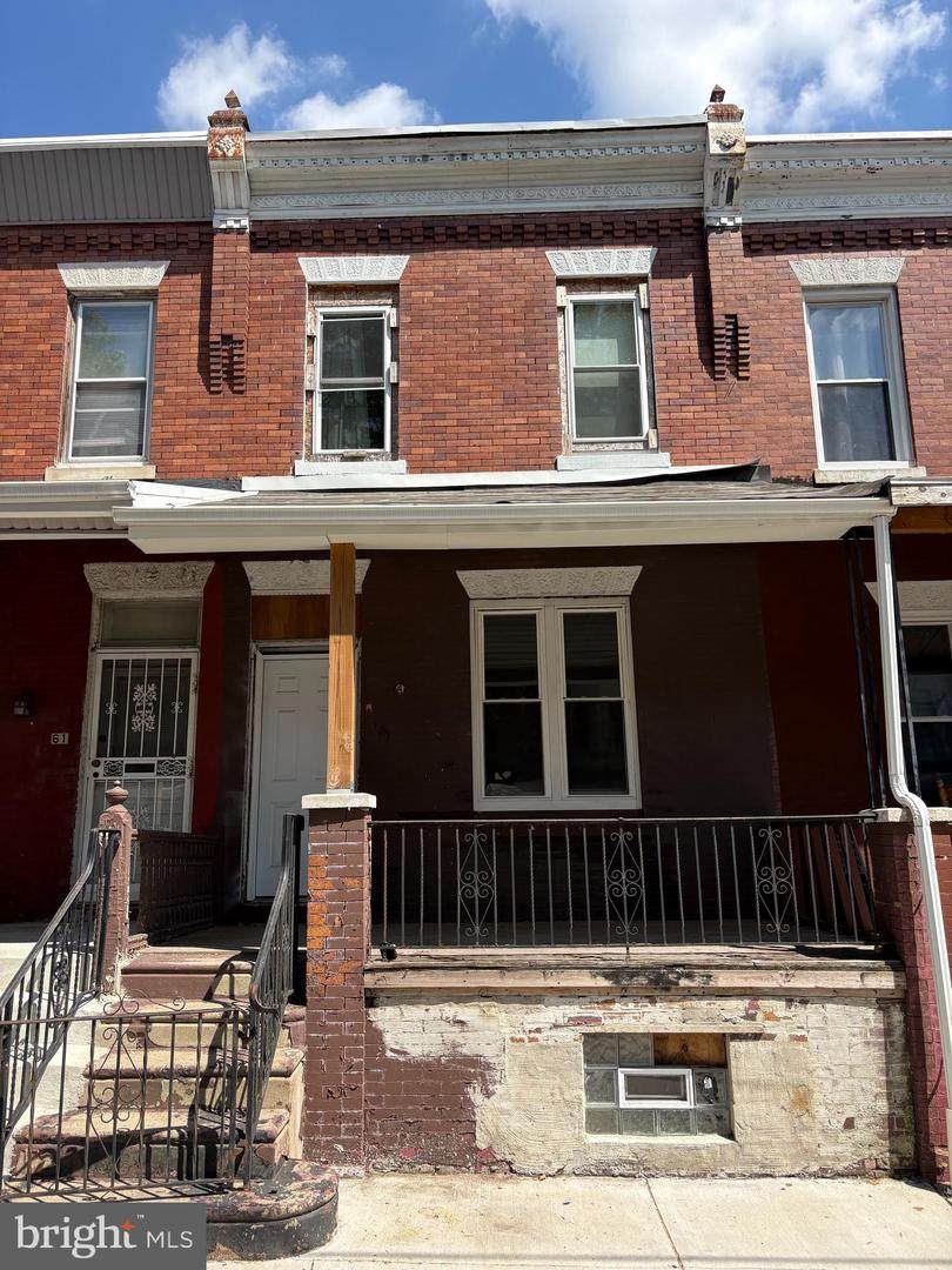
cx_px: 476
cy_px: 635
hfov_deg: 53.1
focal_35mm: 26
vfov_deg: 67.3
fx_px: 953
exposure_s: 1/2364
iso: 50
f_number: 1.6
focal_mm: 5.96
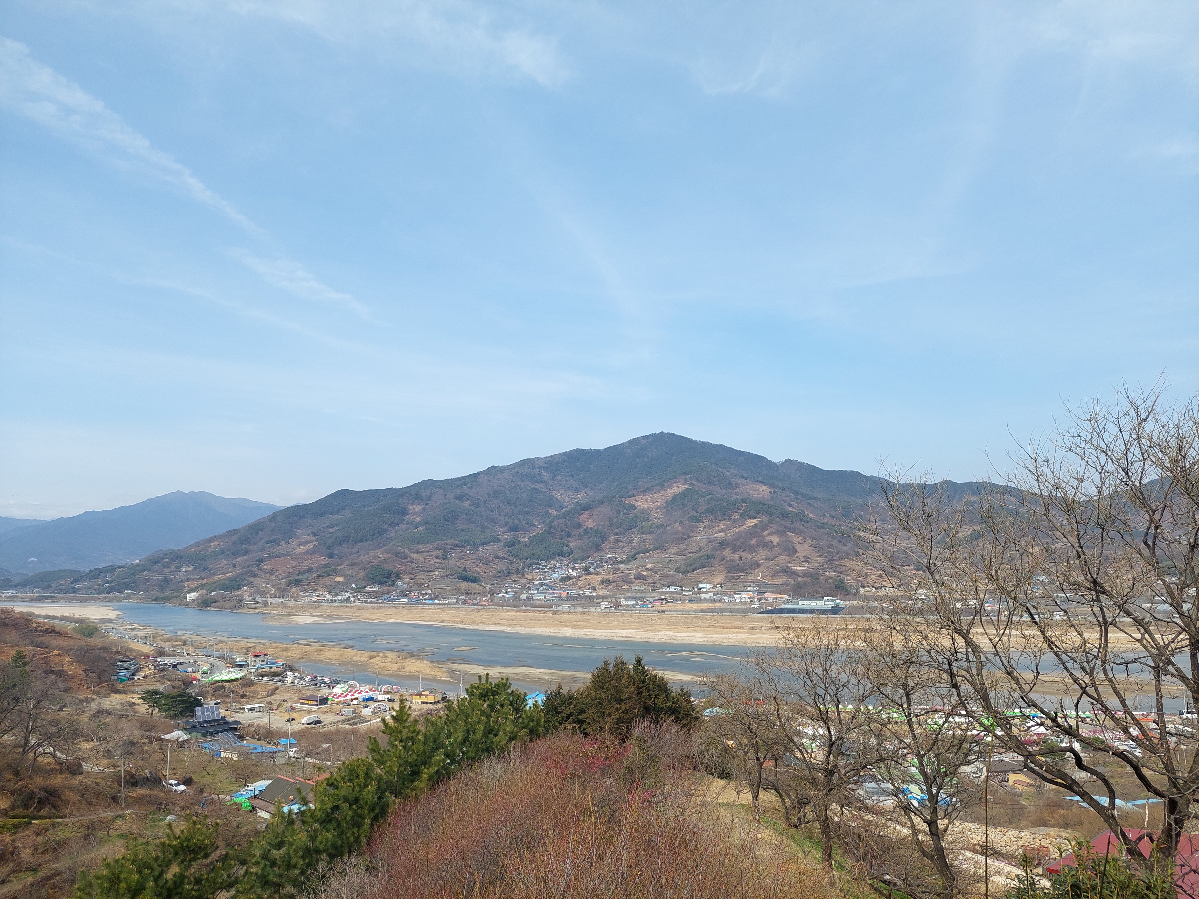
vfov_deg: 54.9
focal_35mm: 25
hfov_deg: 69.4
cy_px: 450
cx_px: 600
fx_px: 866
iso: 40
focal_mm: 5.23
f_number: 1.8
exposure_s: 1/1089
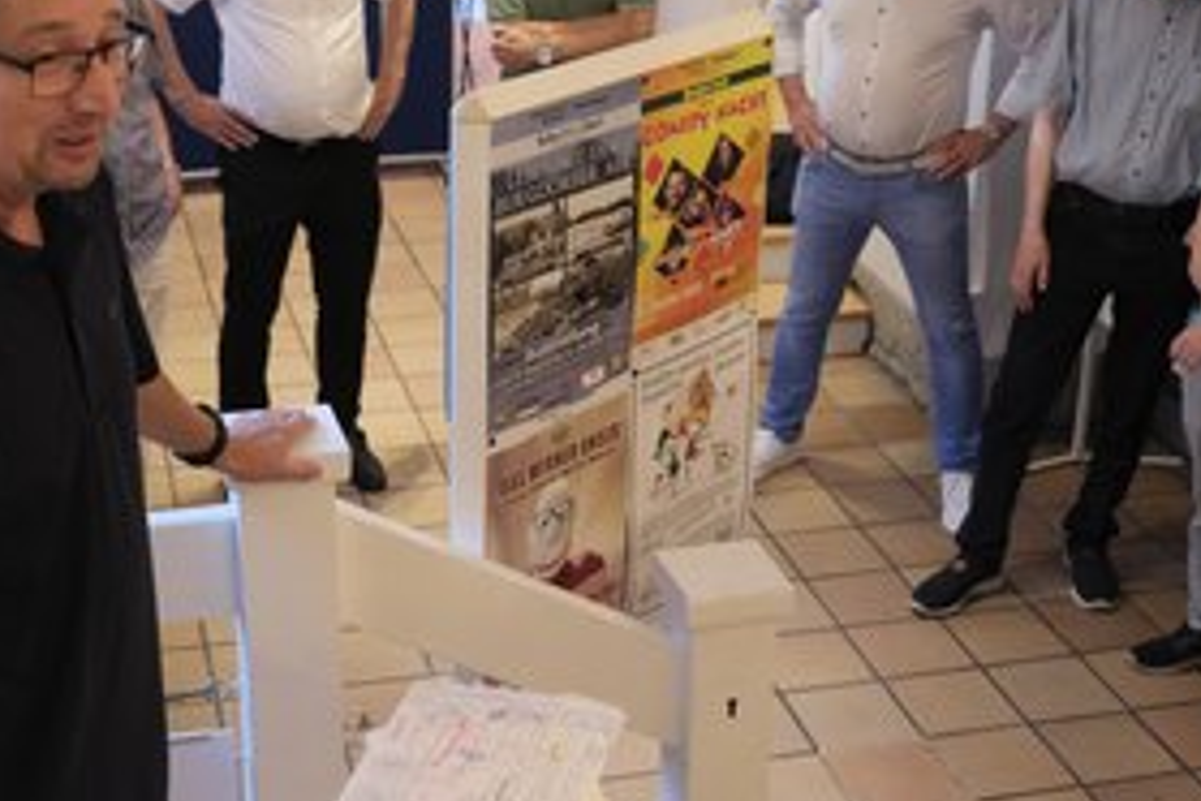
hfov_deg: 31.9
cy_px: 306
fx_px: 2102
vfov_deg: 21.5
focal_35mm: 63
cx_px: 534
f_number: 5
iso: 6400
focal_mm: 29.3
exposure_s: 1/160
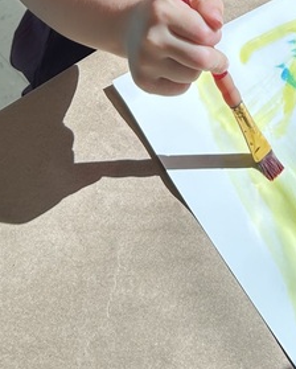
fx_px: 1016
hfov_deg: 16.2
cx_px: 304
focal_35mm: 93
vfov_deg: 18.9
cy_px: -128
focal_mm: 5.7
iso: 50
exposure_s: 1/347
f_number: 1.5
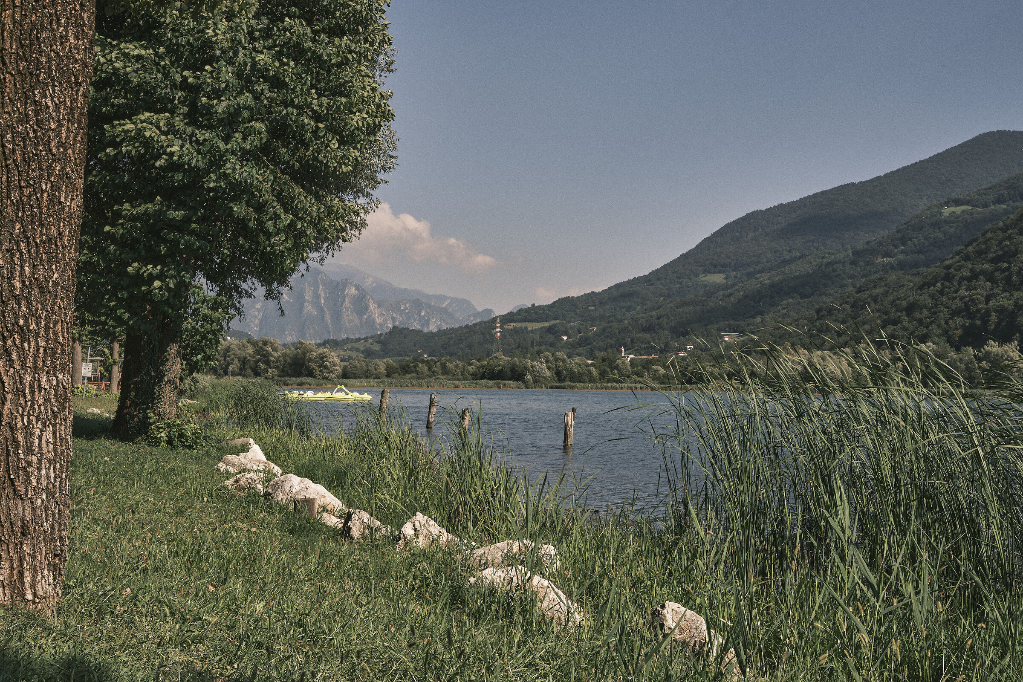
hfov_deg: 47.4
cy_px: 341
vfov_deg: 32.6
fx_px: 1165
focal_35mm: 41
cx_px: 512
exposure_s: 1/200
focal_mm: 27
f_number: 11
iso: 125
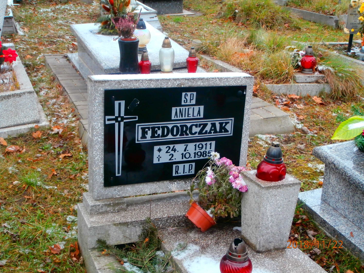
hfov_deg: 40.4
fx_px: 494
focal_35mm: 47
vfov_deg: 30.9
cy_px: 136
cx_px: 182
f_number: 4.2
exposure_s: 1/80
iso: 200
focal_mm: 8.29
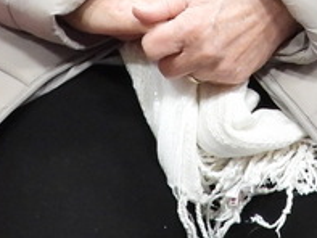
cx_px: 248
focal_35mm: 183
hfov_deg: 10.8
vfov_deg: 7.8
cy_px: -219
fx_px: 1677
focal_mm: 5.4
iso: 400
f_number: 3.2
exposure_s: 1/10
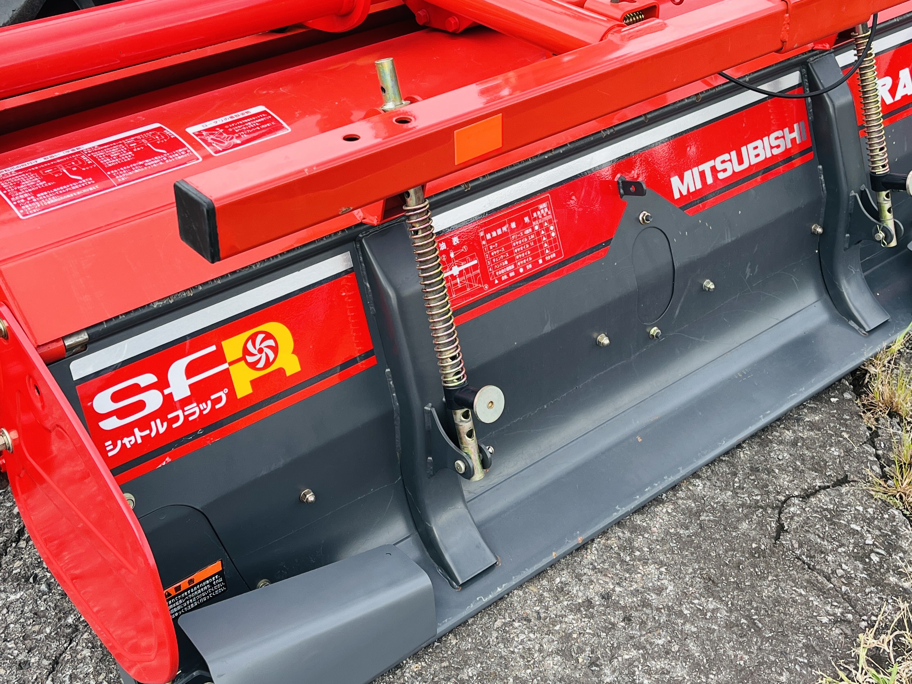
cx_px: 472
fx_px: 1238
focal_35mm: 47
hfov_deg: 40.4
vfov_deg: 30.4
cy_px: 177
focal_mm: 5.1
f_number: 1.6
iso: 50
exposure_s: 1/437
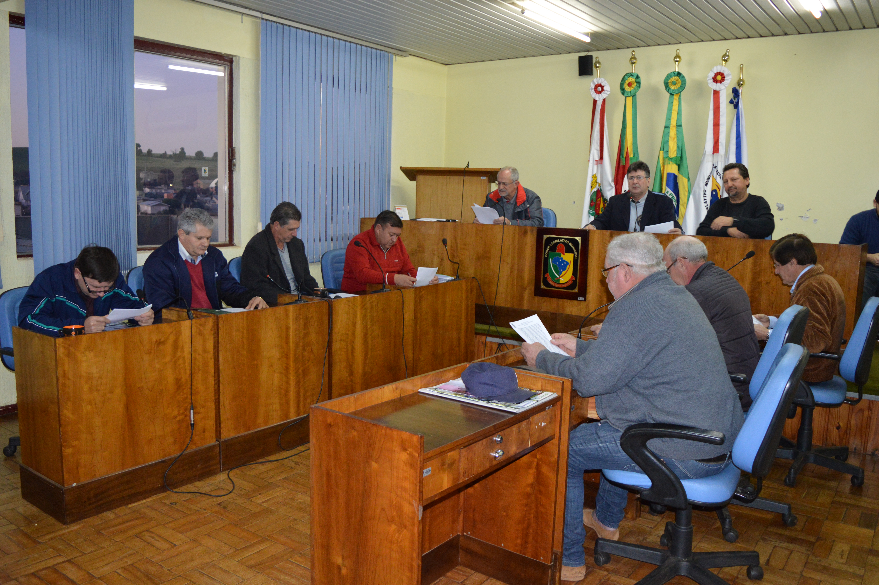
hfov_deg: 62.0
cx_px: 440
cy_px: 292
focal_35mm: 30
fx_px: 732
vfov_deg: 43.5
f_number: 3.5
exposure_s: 1/60
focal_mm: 20
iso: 1400
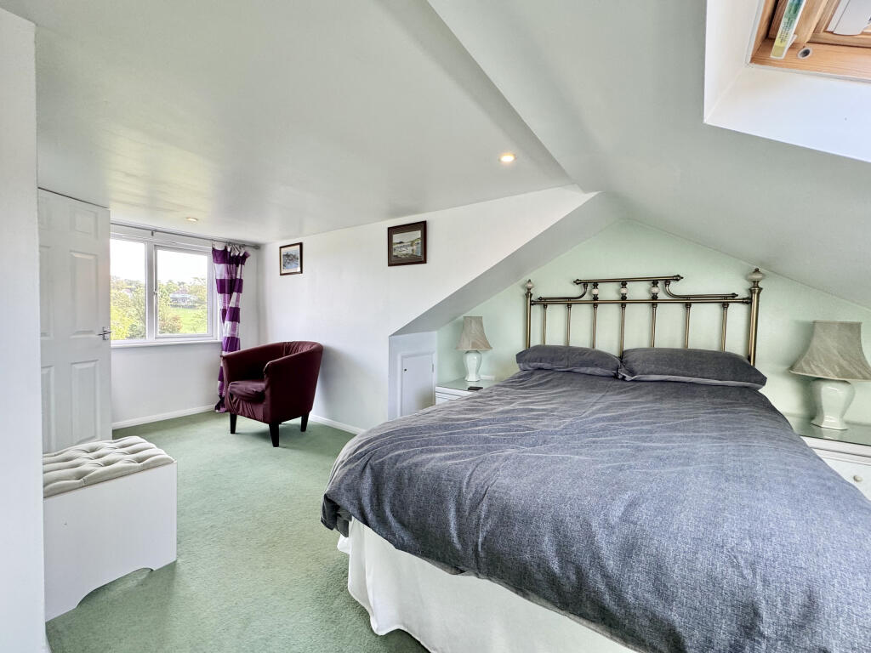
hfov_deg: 102.1
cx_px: 436
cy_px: 326
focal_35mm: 14
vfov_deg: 85.7
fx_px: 352
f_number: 2.2
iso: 125
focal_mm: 2.22
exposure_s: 1/100
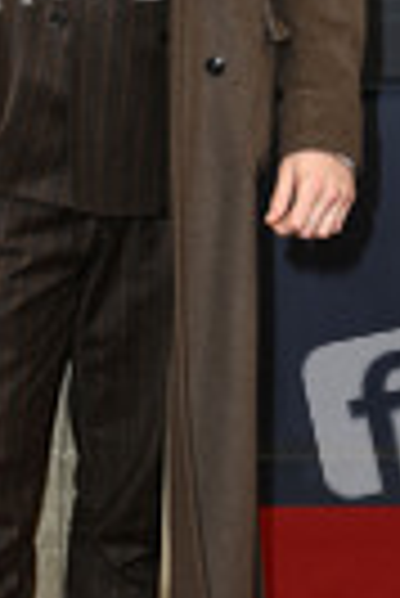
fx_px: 2793
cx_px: 126
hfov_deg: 8.2
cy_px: 166
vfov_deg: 12.2
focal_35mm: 168
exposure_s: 1/250
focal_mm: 56
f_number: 5.6
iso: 400
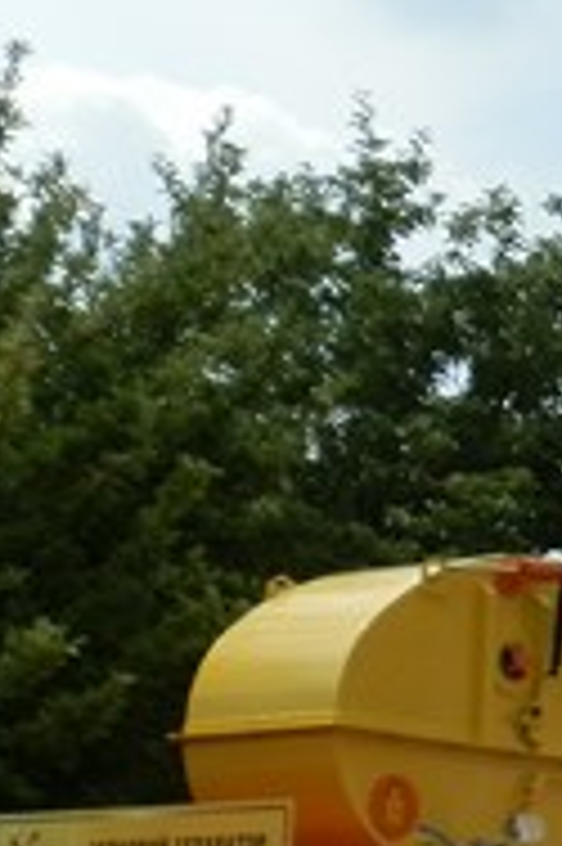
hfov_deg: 9.9
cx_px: 1268
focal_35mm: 124
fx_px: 2909
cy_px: 756
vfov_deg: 16.3
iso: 64
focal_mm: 5
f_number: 3.1
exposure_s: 1/1250
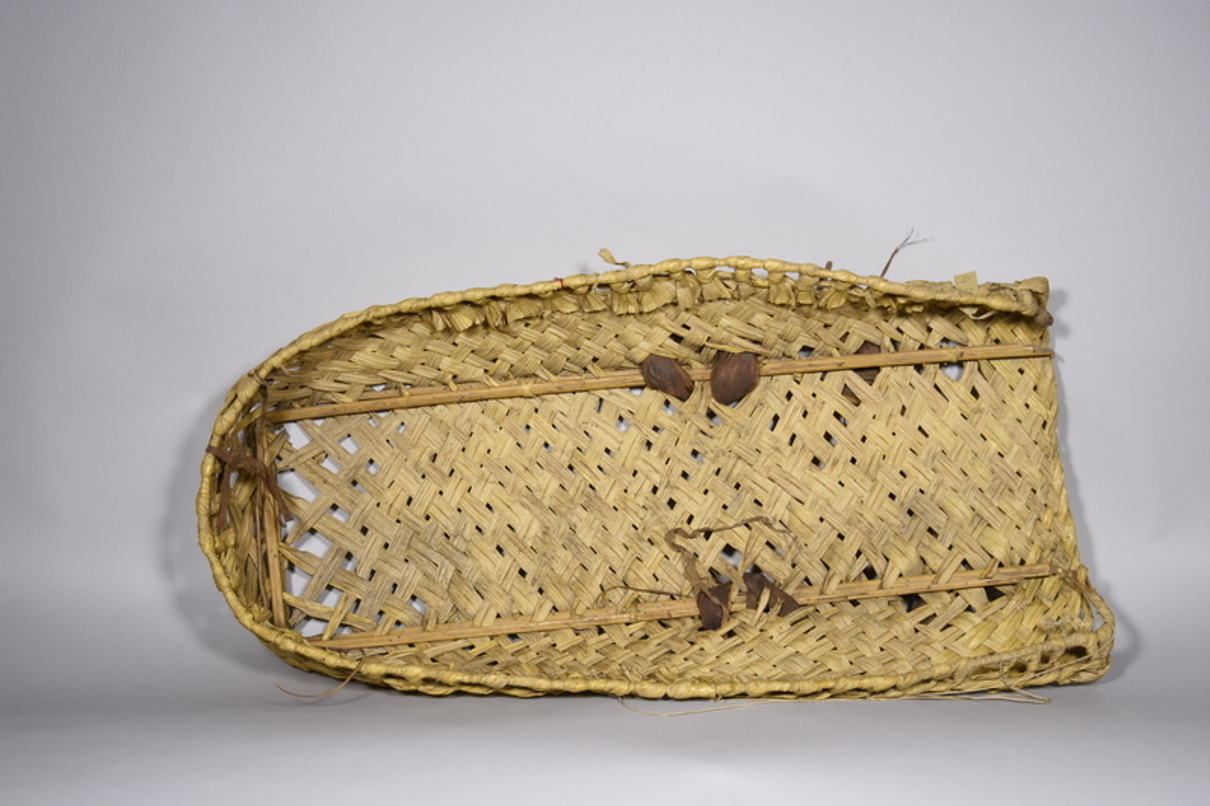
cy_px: 403
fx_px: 2016
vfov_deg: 22.6
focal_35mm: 60
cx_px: 605
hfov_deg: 33.4
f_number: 13
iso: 400
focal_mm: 40
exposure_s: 1/80
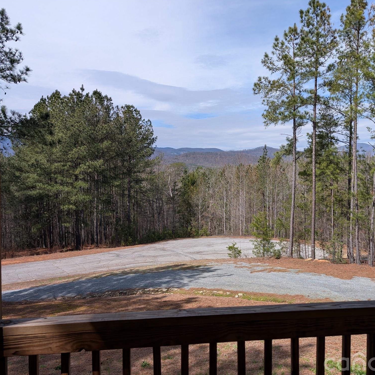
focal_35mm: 29
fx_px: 355
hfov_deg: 55.4
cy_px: 190
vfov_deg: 55.6
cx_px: 218
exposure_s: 1/1103
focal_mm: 6.9
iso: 22
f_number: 1.68
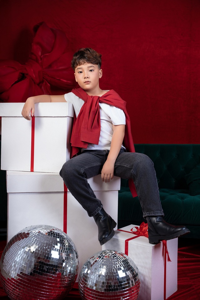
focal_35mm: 41
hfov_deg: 32.6
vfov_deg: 47.3
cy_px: 150
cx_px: 100
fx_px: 342
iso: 80
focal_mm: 41.1
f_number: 4
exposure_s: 1/125
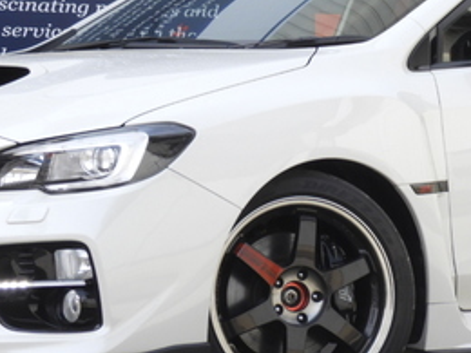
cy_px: -45
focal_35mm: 246
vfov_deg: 6.0
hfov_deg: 8.0
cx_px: 384
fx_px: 3347
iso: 100
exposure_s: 1/200
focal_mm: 14.3
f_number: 4.5
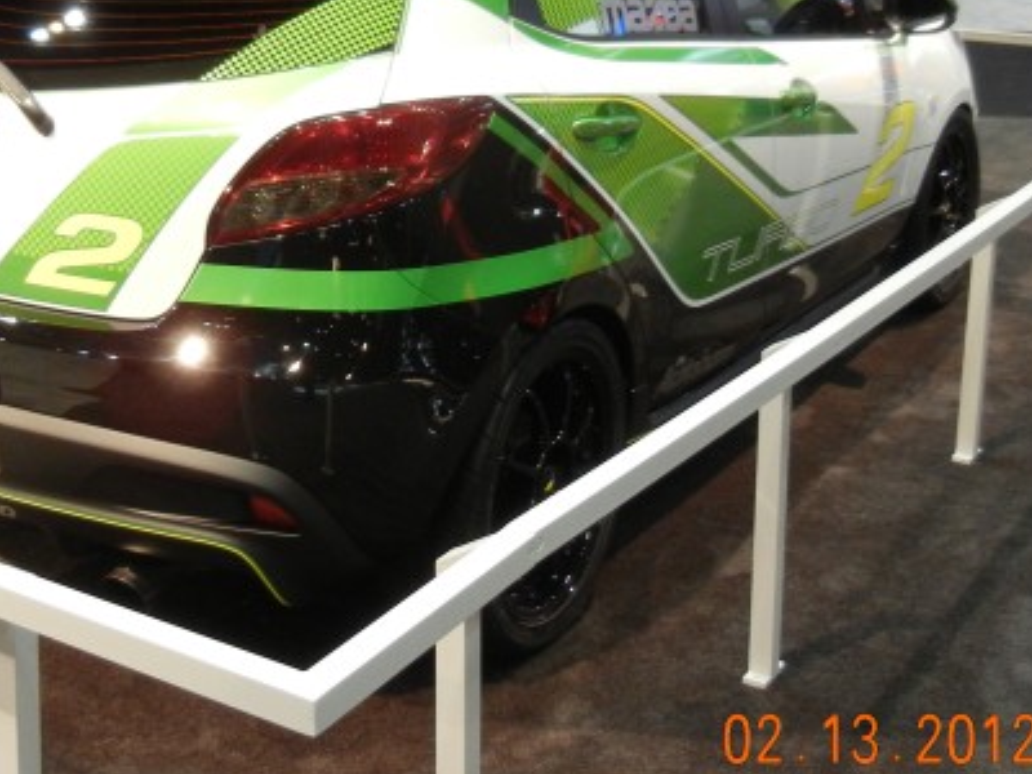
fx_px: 1789
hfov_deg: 31.9
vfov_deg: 23.9
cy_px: 126
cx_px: 325
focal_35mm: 60
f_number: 3.5
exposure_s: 1/37.3
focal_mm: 5.4
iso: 400
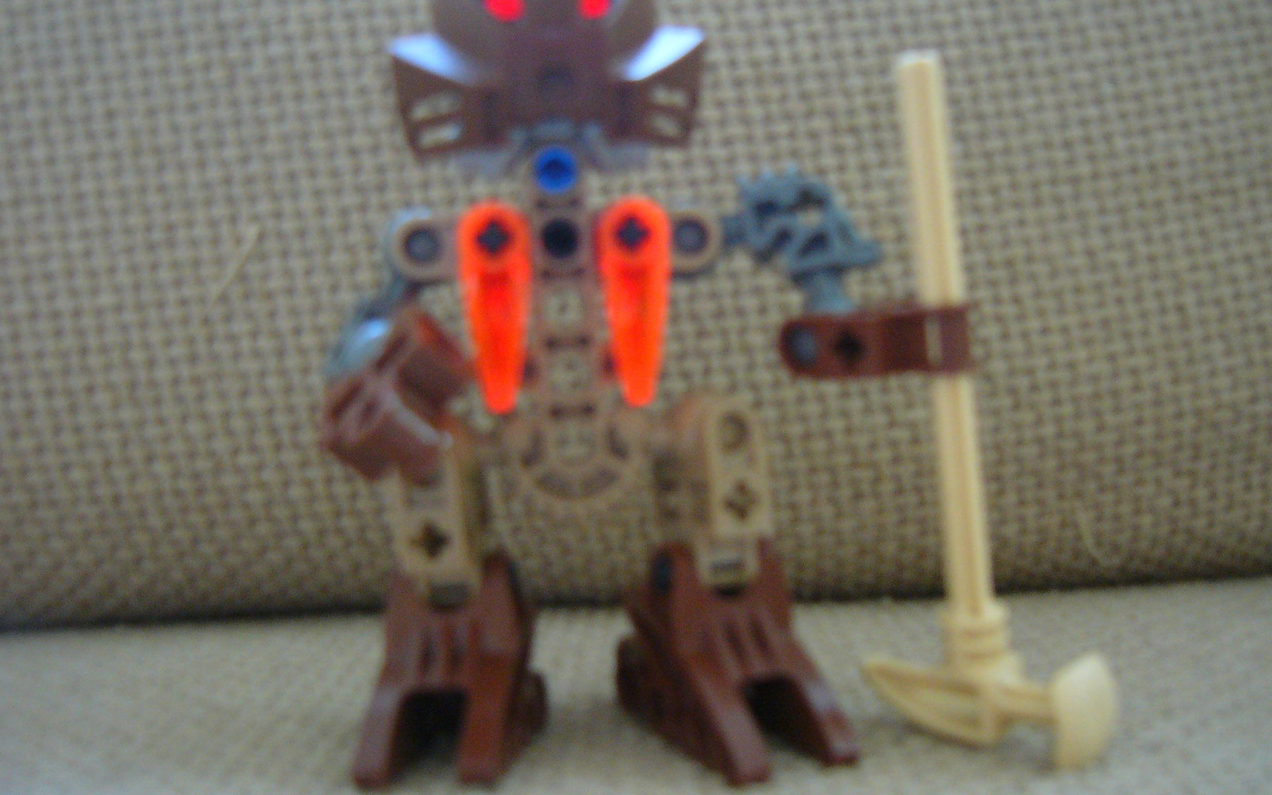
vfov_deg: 33.5
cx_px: 637
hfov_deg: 51.5
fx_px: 1317
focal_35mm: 38
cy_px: 347
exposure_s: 1/8
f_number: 2.8
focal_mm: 5.8
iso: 200
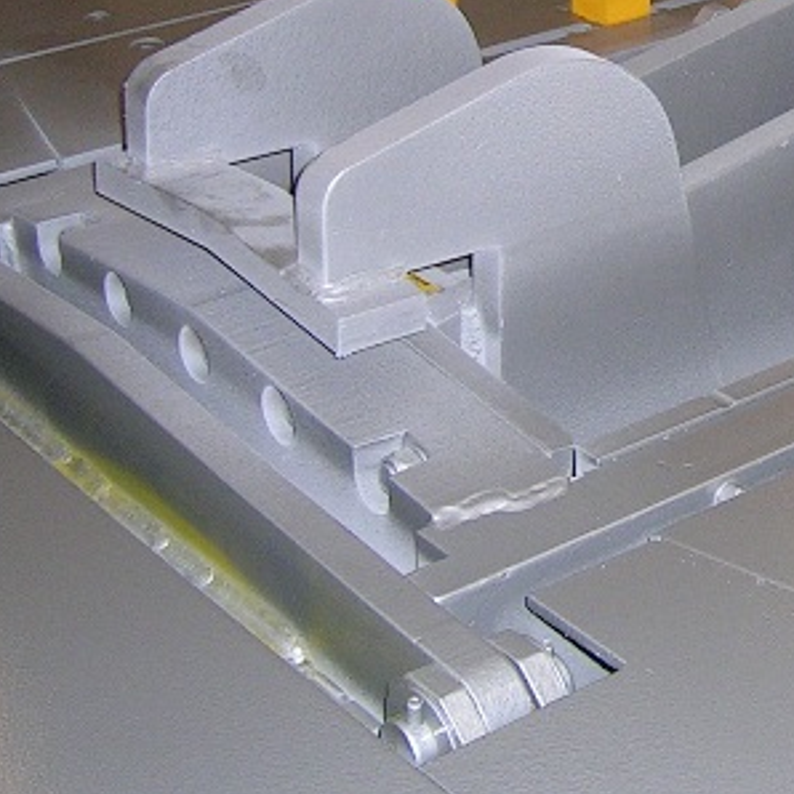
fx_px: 2154
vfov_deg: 20.7
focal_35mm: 83
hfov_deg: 20.3
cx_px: 759
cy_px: 168
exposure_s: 1/60.1
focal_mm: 5.4
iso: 103
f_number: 2.8
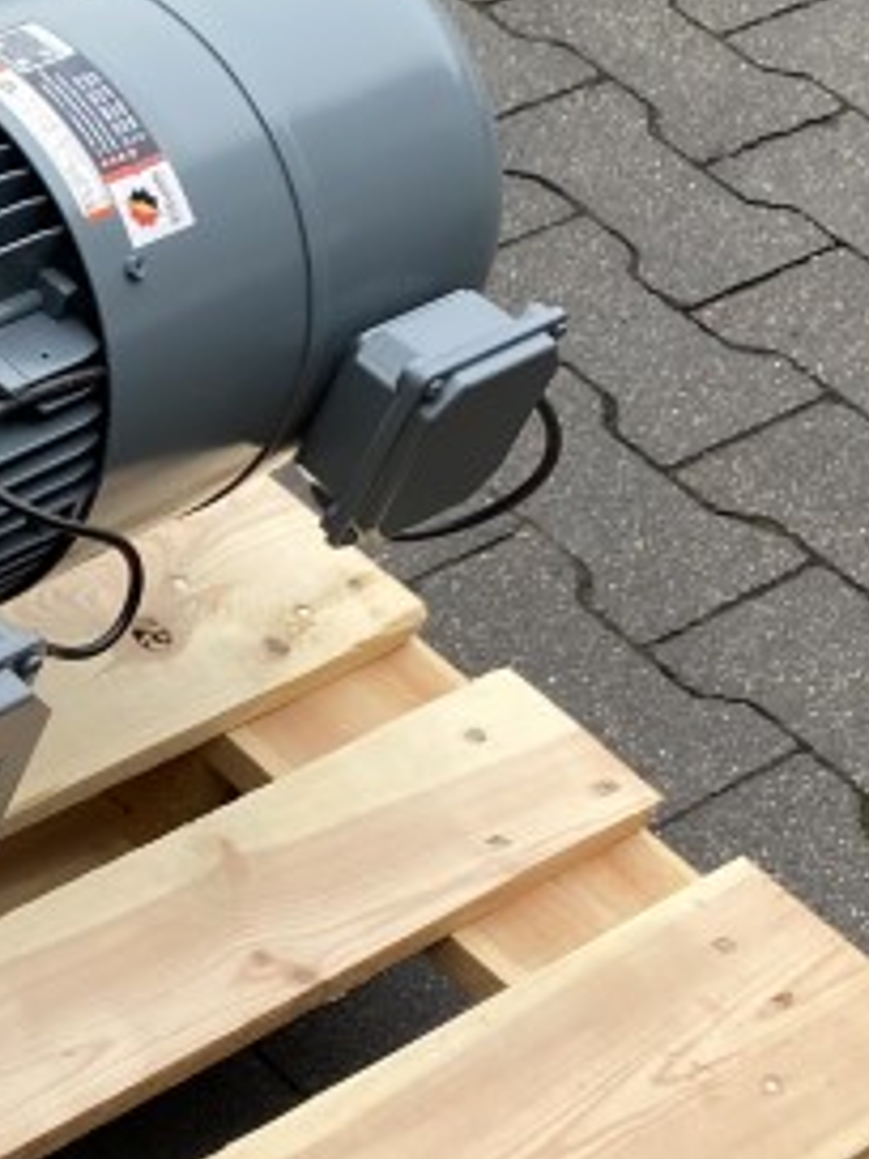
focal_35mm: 98
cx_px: -865
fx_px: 3280
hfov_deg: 13.1
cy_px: 788
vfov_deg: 20.0
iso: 32
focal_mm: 4.25
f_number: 1.8
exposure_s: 1/157
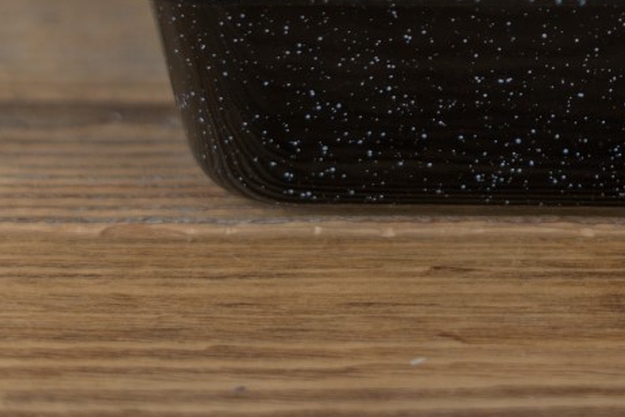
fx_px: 3039
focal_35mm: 175
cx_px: 749
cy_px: -206
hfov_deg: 11.5
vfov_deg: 7.7
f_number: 2.2
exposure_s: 1/125
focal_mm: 50
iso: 200
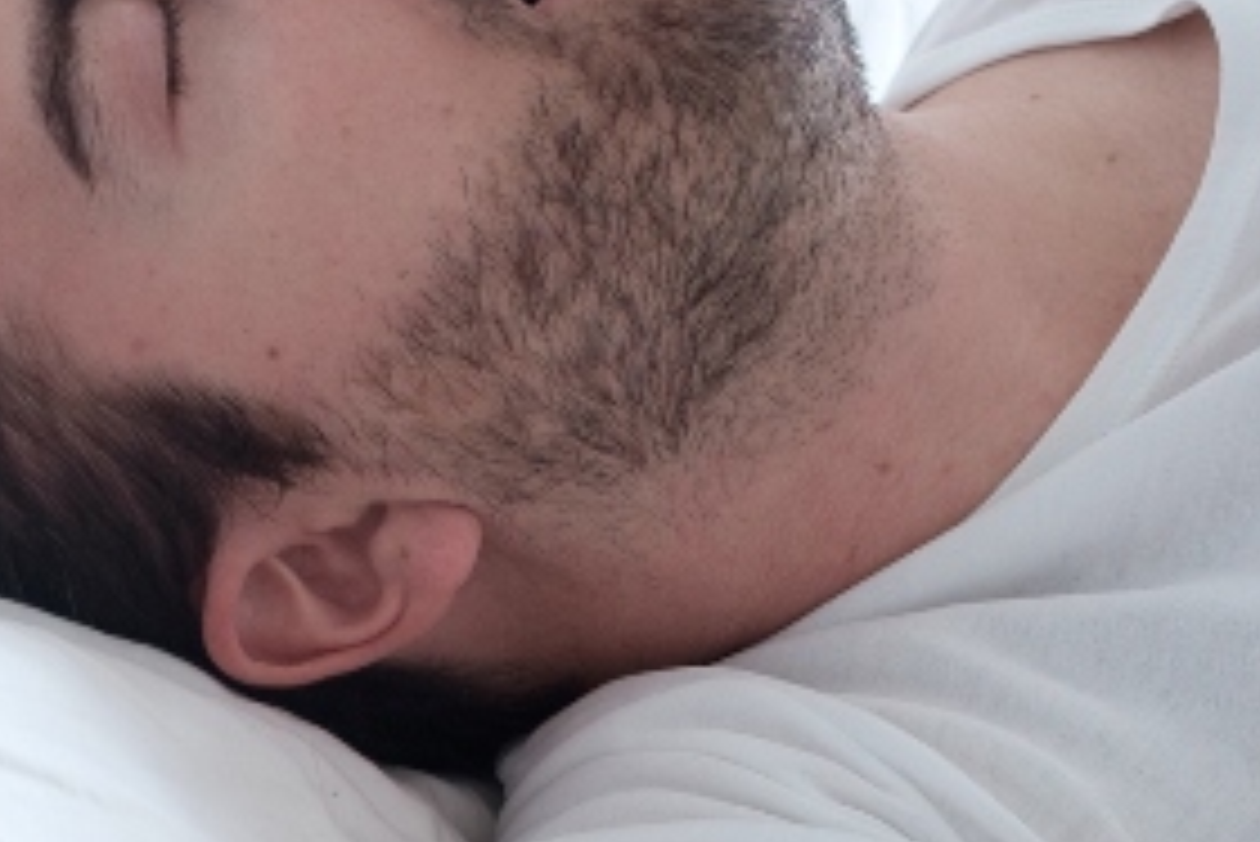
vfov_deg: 7.3
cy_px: 588
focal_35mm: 189
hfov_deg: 10.9
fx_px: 6618
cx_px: 634
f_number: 2.8
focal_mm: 35
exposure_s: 1/12
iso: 200
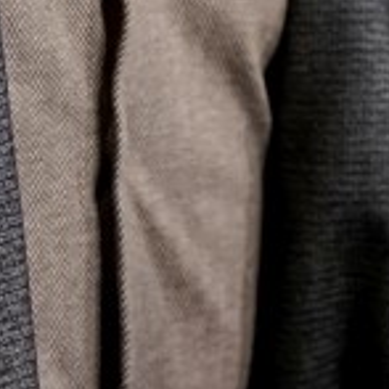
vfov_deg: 6.0
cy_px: -868
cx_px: 185
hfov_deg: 6.5
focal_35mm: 268
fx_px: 3407
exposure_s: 1/160
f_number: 4
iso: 2000
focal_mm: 31
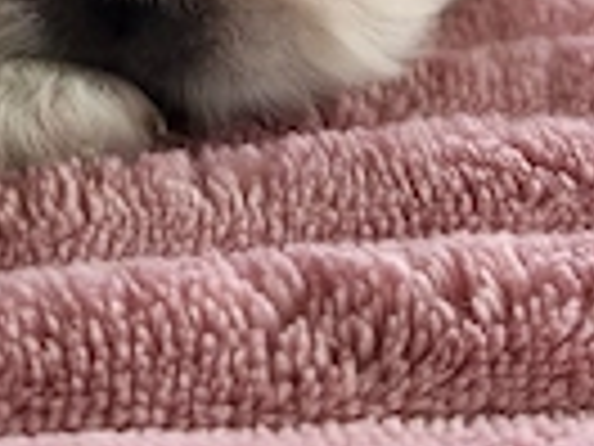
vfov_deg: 17.1
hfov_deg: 24.5
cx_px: 162
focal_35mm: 79
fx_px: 1356
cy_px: -198
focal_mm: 5.4
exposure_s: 1/101
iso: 40
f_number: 1.8
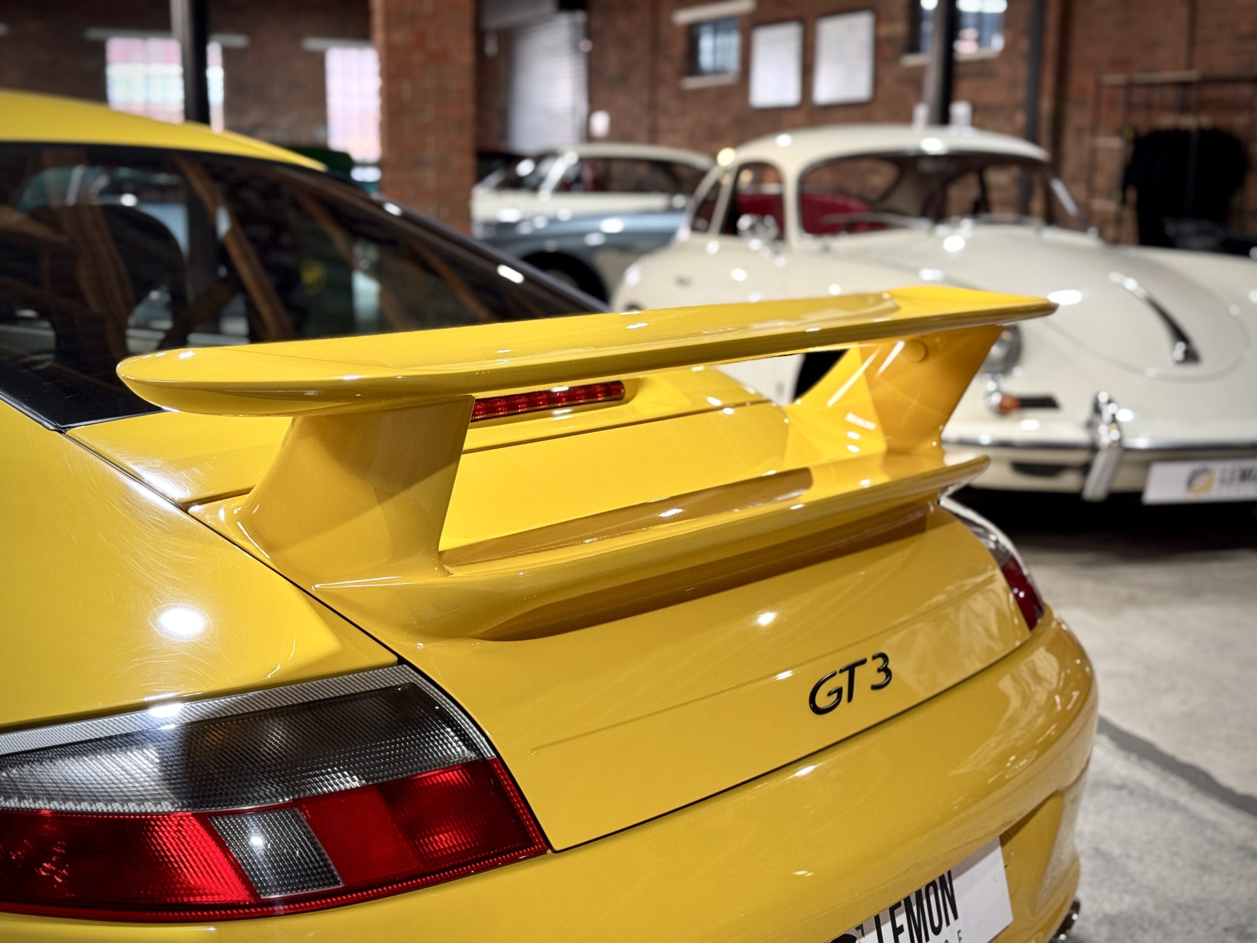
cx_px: 628
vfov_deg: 30.3
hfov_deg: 39.7
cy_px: 472
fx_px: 1743
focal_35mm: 48
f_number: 1.78
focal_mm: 6.76
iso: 125
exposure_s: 1/50
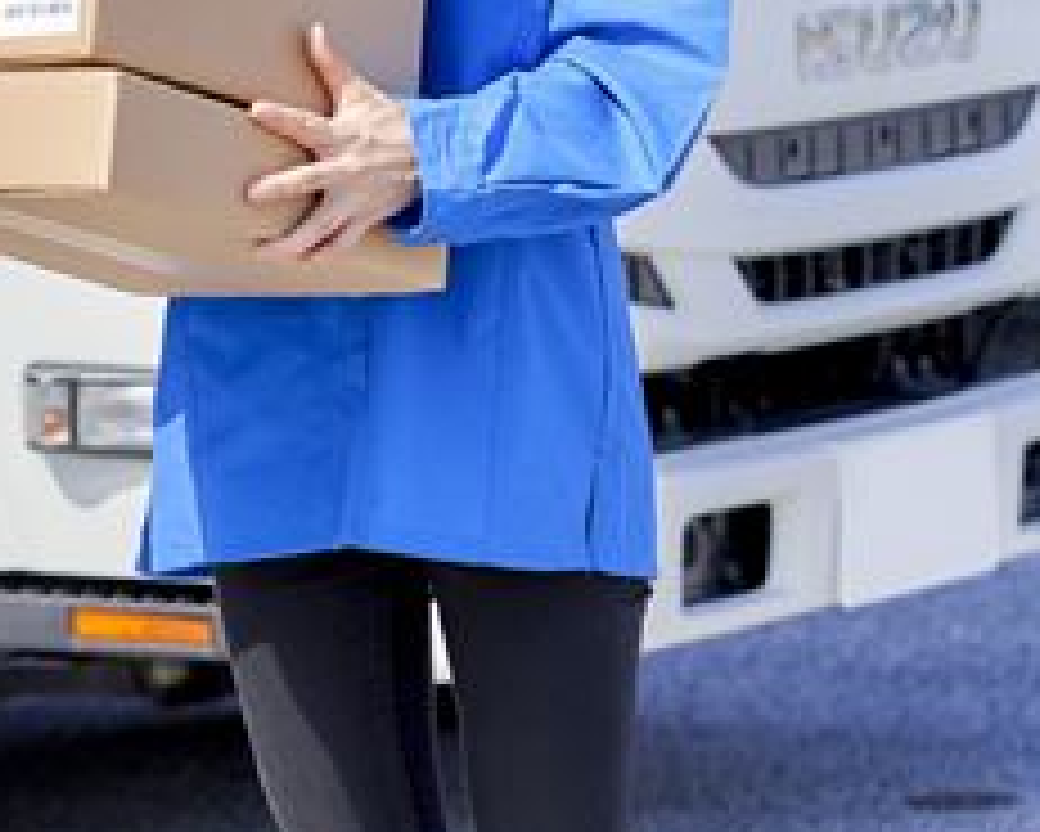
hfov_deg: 7.7
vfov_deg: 6.2
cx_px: -63
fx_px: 7667
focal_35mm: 249
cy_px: -112
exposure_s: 1/1000
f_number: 4.5
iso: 200
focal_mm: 85
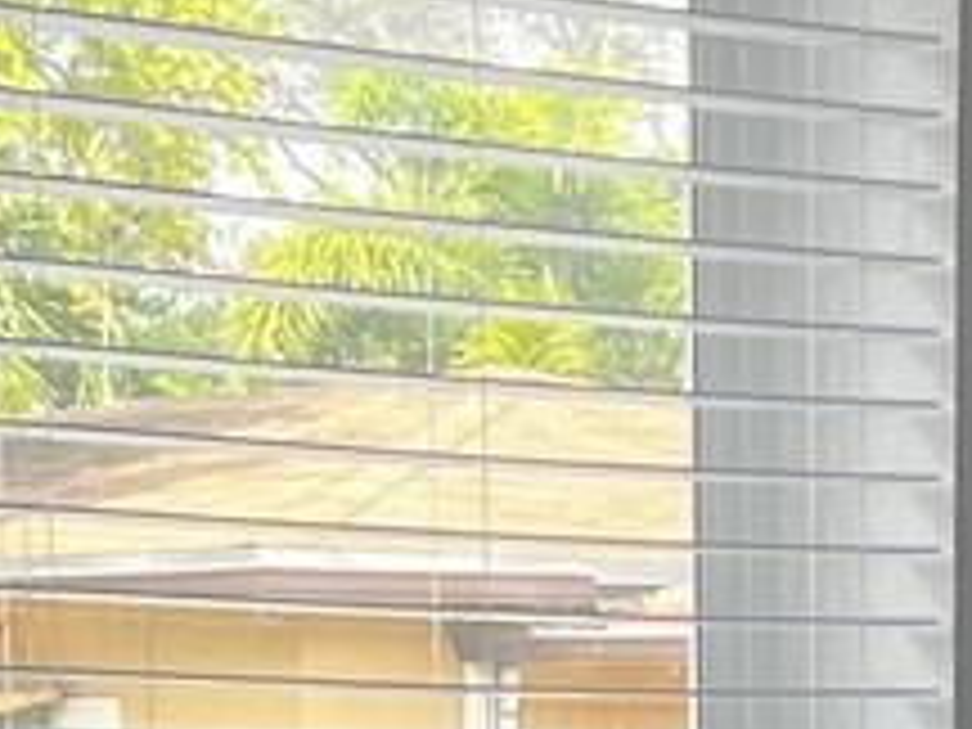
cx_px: 1148
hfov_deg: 10.1
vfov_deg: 7.1
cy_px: 1958
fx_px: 5419
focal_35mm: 193
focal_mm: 5.7
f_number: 1.5
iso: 50
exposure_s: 1/127
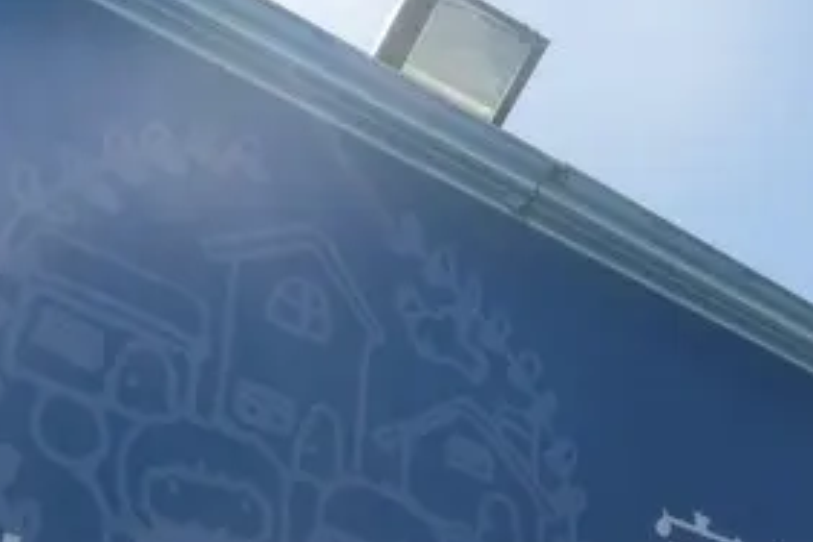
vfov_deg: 22.2
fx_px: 1332
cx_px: 634
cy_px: 539
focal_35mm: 59
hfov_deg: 33.1
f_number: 8
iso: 80
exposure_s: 1/250
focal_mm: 4.4
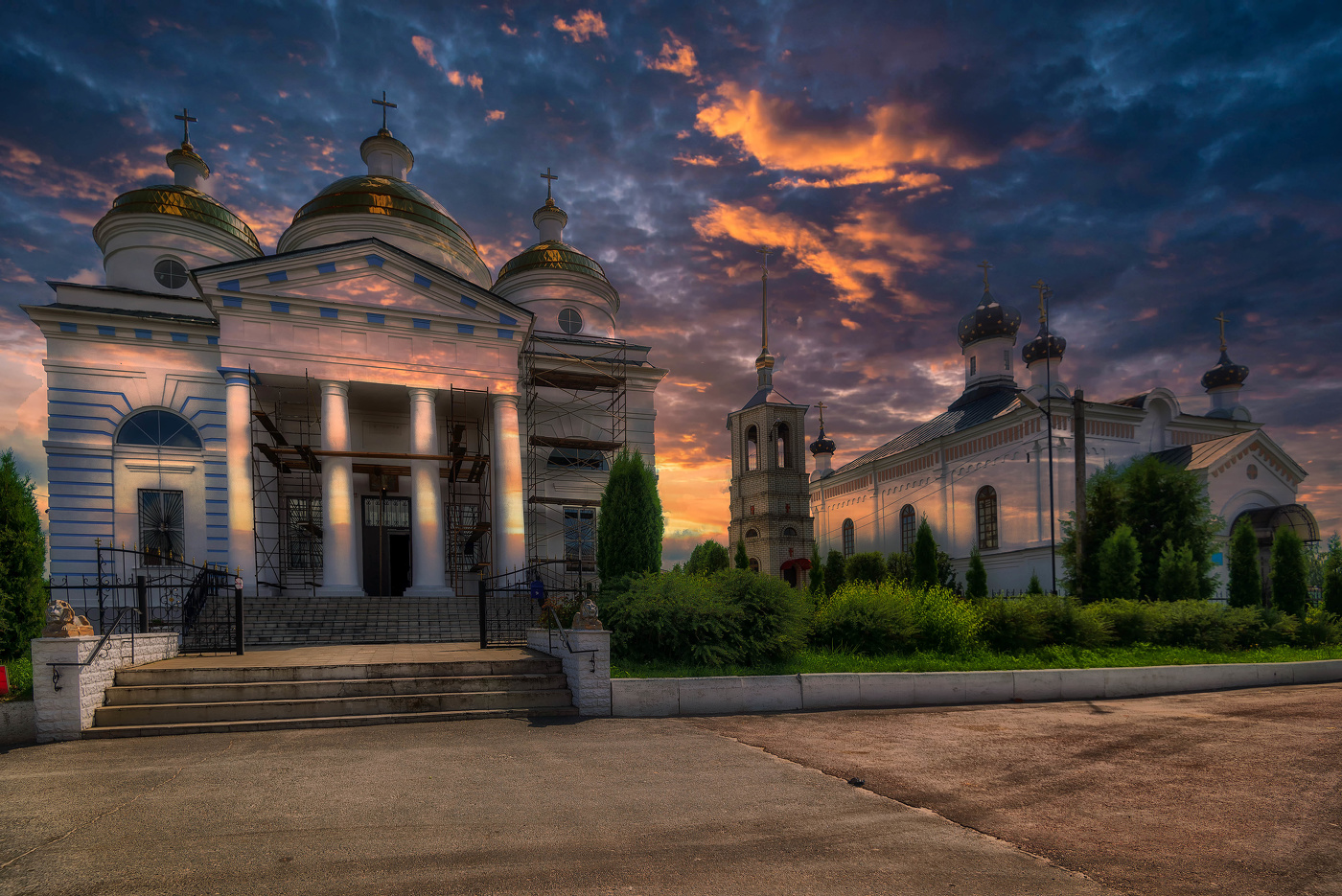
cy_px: 448
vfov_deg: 73.8
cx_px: 671
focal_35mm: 16
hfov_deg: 96.7
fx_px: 597
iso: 50
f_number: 4
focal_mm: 16
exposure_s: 60
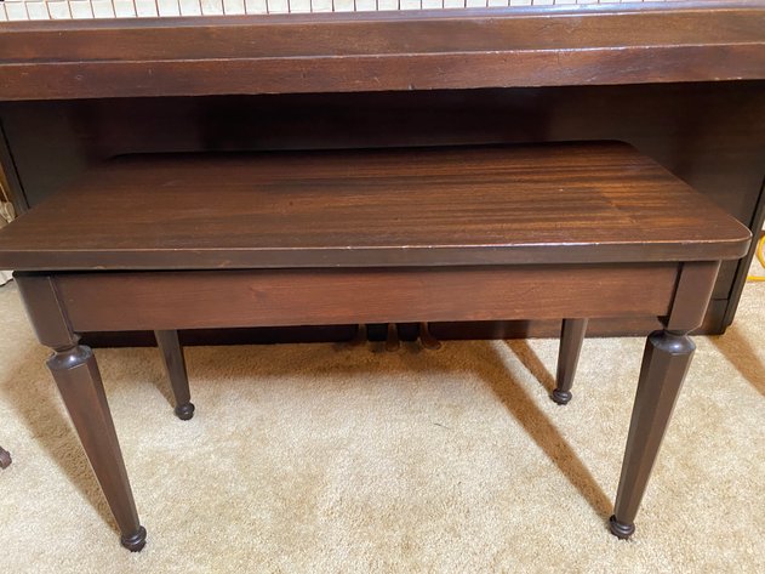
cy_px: 287
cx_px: 382
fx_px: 574
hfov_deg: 67.3
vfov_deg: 53.0
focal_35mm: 26
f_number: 1.8
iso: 400
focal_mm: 4.25
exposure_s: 1/40
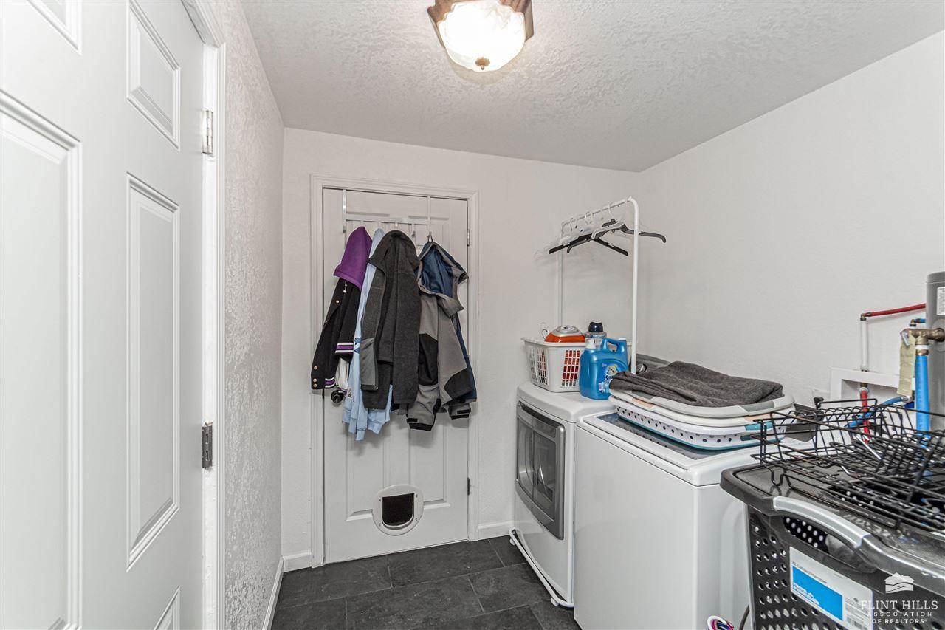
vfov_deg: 77.3
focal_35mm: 15
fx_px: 394
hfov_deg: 100.4
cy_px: 315
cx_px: 472
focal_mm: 10
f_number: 11
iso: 500
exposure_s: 1/60
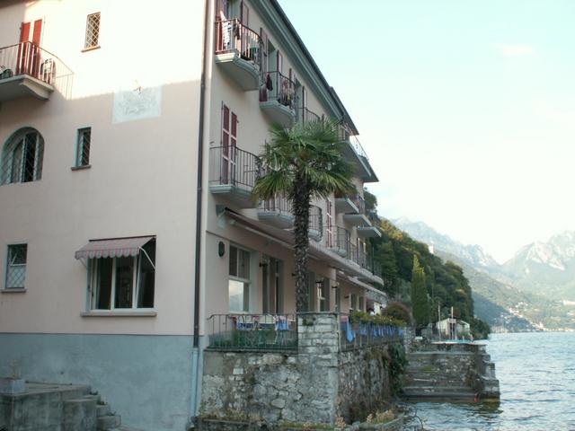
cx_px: 288
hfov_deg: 52.6
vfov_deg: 40.7
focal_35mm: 35
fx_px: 581
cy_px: 216
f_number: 4.5
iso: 50
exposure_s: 1/80
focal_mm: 5.86
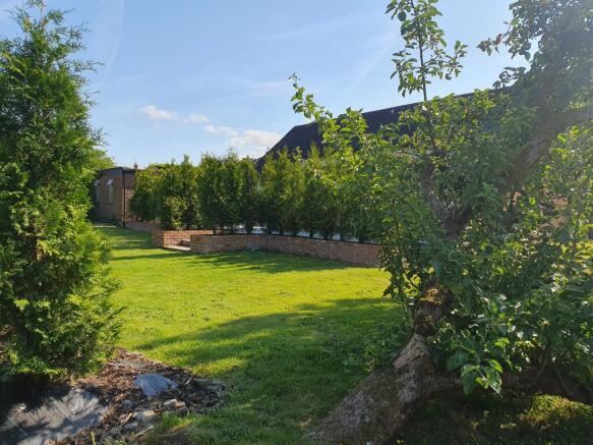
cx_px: 296
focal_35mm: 26
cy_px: 222
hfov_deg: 67.3
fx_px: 445
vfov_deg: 53.0
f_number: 2.4
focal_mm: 4.32
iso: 50
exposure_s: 1/1220
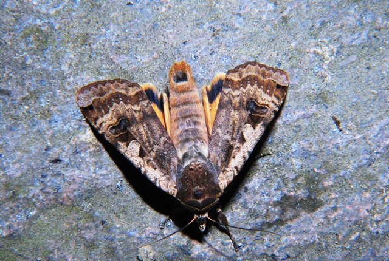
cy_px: 130
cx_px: 194
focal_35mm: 202
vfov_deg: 6.8
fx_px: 2193
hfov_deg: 10.1
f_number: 29
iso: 100
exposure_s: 1/250
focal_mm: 135
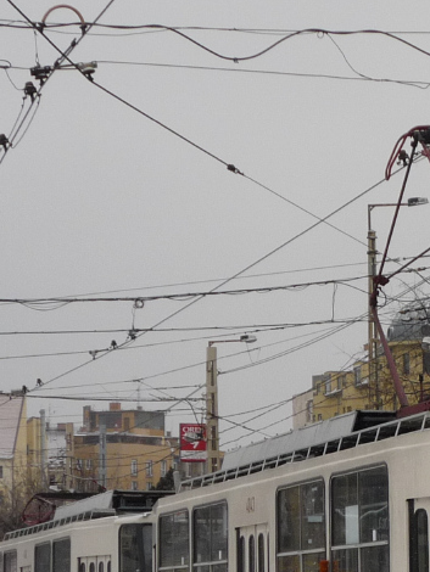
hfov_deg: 9.6
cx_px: 529
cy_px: 459
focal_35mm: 152
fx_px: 2515
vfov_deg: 12.9
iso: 100
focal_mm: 8.8
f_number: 4.9
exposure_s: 1/200
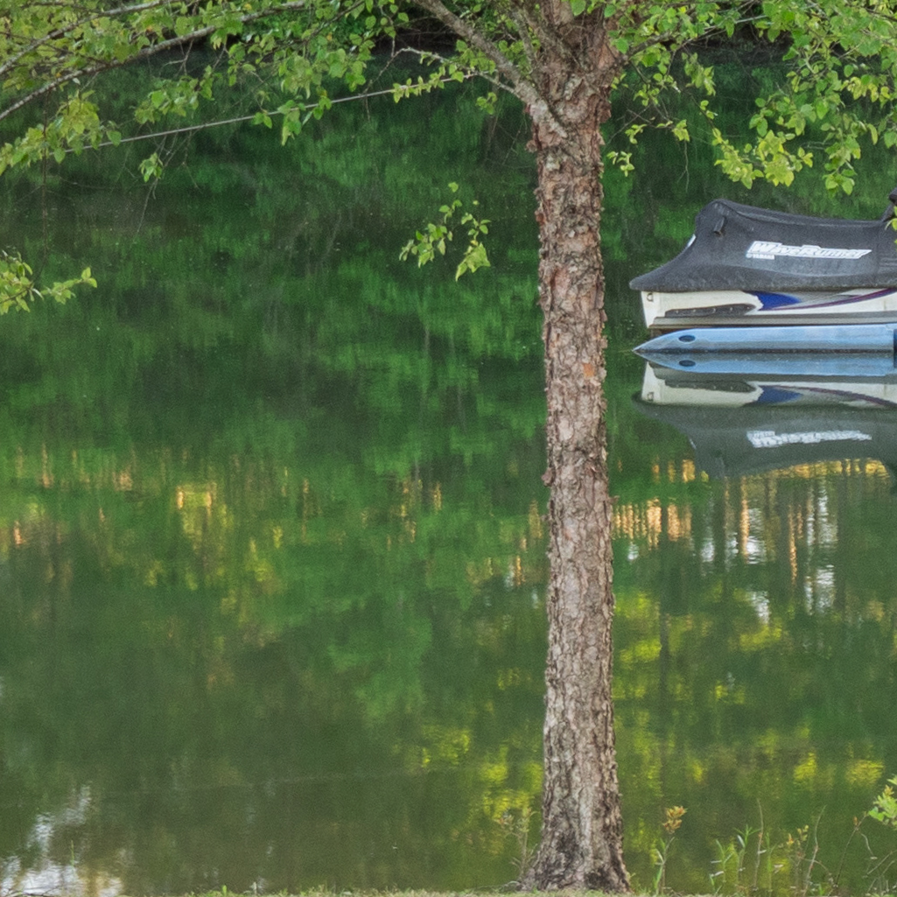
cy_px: 123
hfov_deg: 10.2
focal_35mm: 161
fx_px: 4720
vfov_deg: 10.8
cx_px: 1686
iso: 200
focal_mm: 18
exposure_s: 1/100
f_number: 4
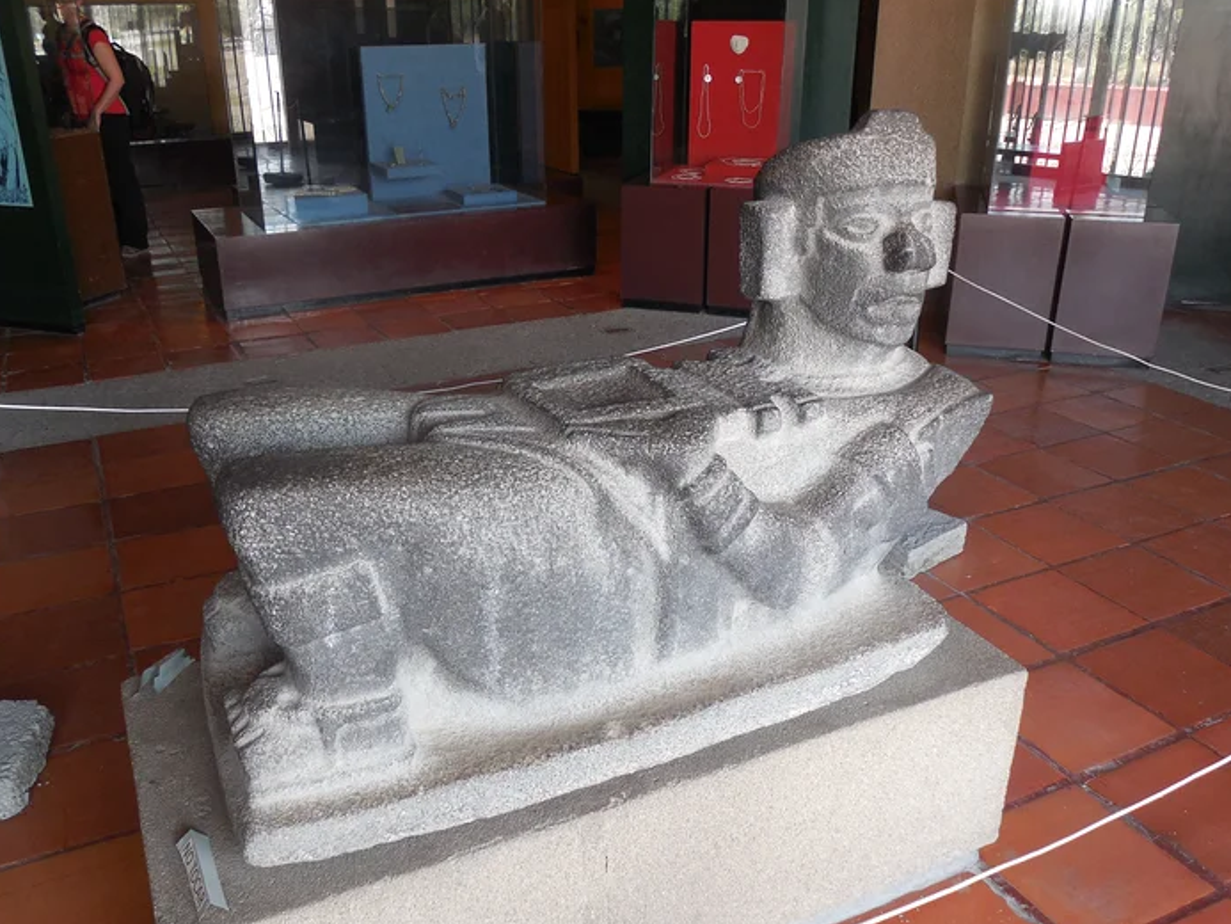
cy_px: 482
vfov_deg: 46.8
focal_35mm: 30
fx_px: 1067
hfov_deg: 59.9
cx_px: 574
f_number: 3.5
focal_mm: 4.6
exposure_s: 1/30
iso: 200
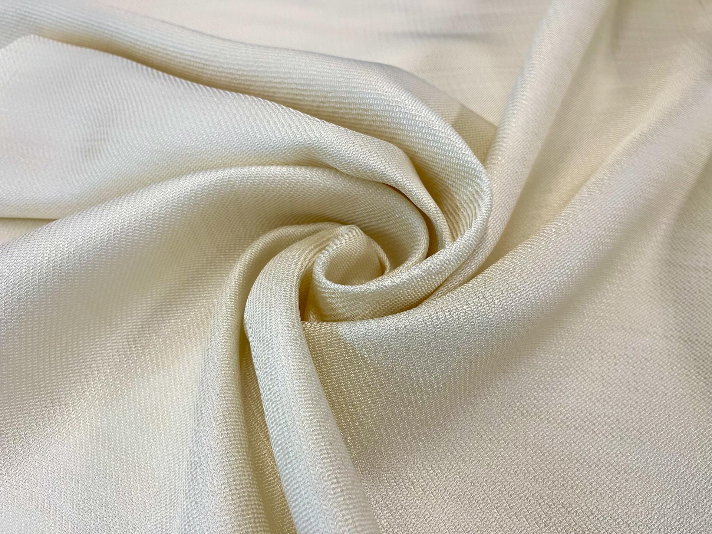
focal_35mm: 25
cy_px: 267
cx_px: 356
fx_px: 514
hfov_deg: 69.4
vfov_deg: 54.9
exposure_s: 1/120
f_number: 1.6
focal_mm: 5.1
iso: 50
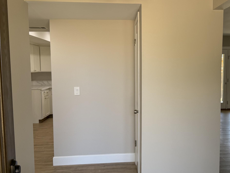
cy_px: 90
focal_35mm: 40
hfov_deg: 46.4
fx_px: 266
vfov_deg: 36.0
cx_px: 143
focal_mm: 6.76
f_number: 1.78
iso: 160
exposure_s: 1/233
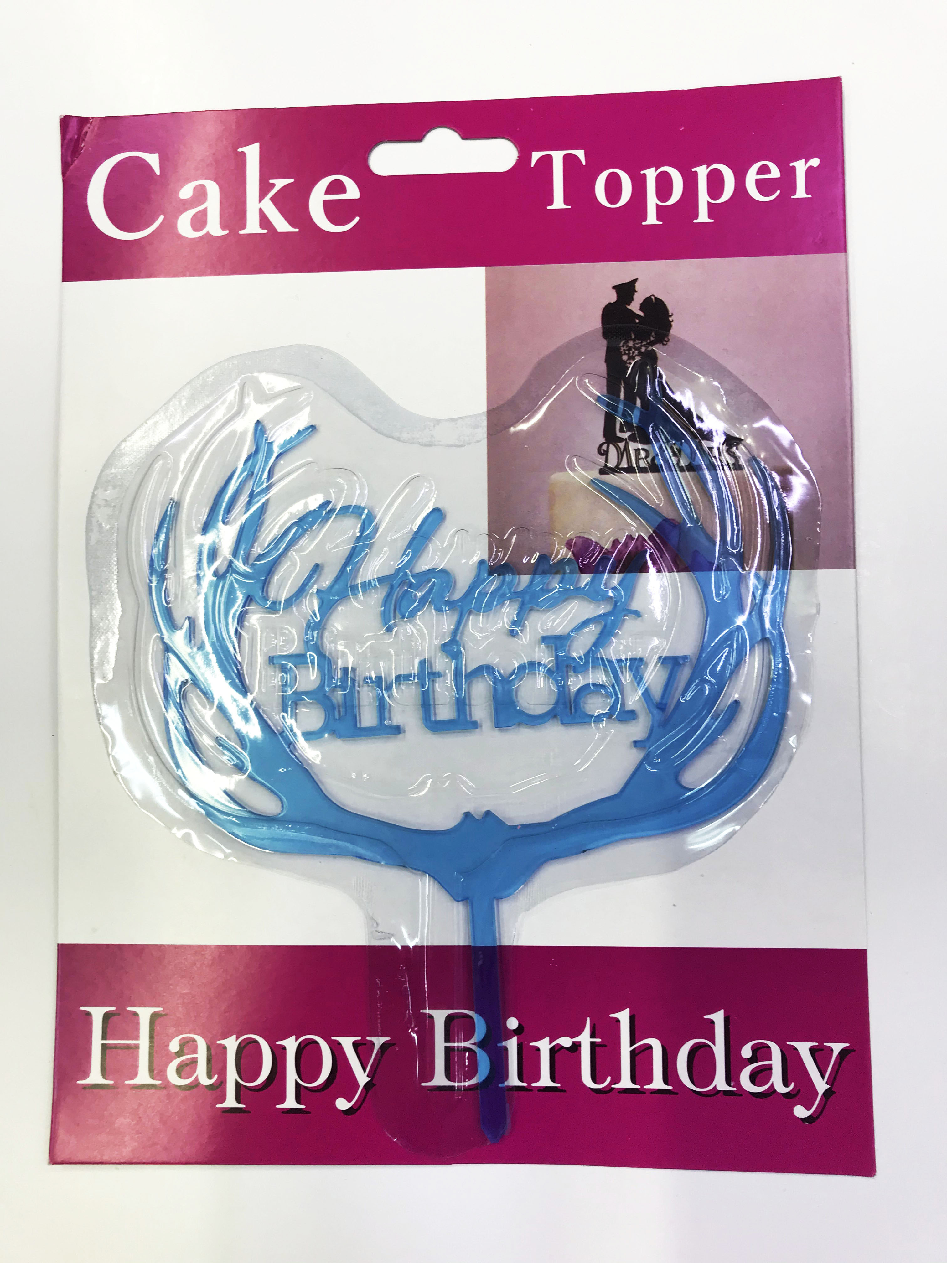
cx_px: 474
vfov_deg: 63.4
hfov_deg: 49.7
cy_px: 632
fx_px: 1021
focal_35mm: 28
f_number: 1.8
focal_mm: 3.99
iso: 32
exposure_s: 1/50
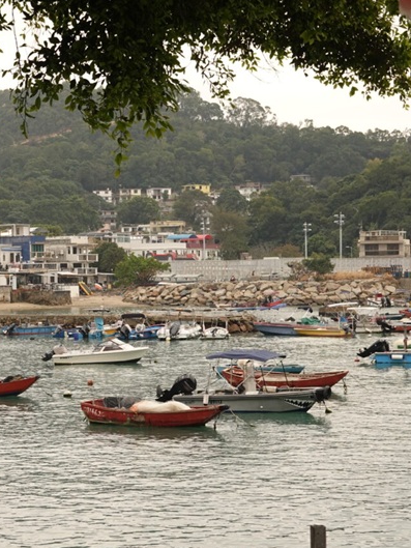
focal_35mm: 93
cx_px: 154
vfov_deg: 21.1
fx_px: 1472
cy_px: 275
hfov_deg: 15.9
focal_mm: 23.39
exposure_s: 1/640
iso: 125
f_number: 4
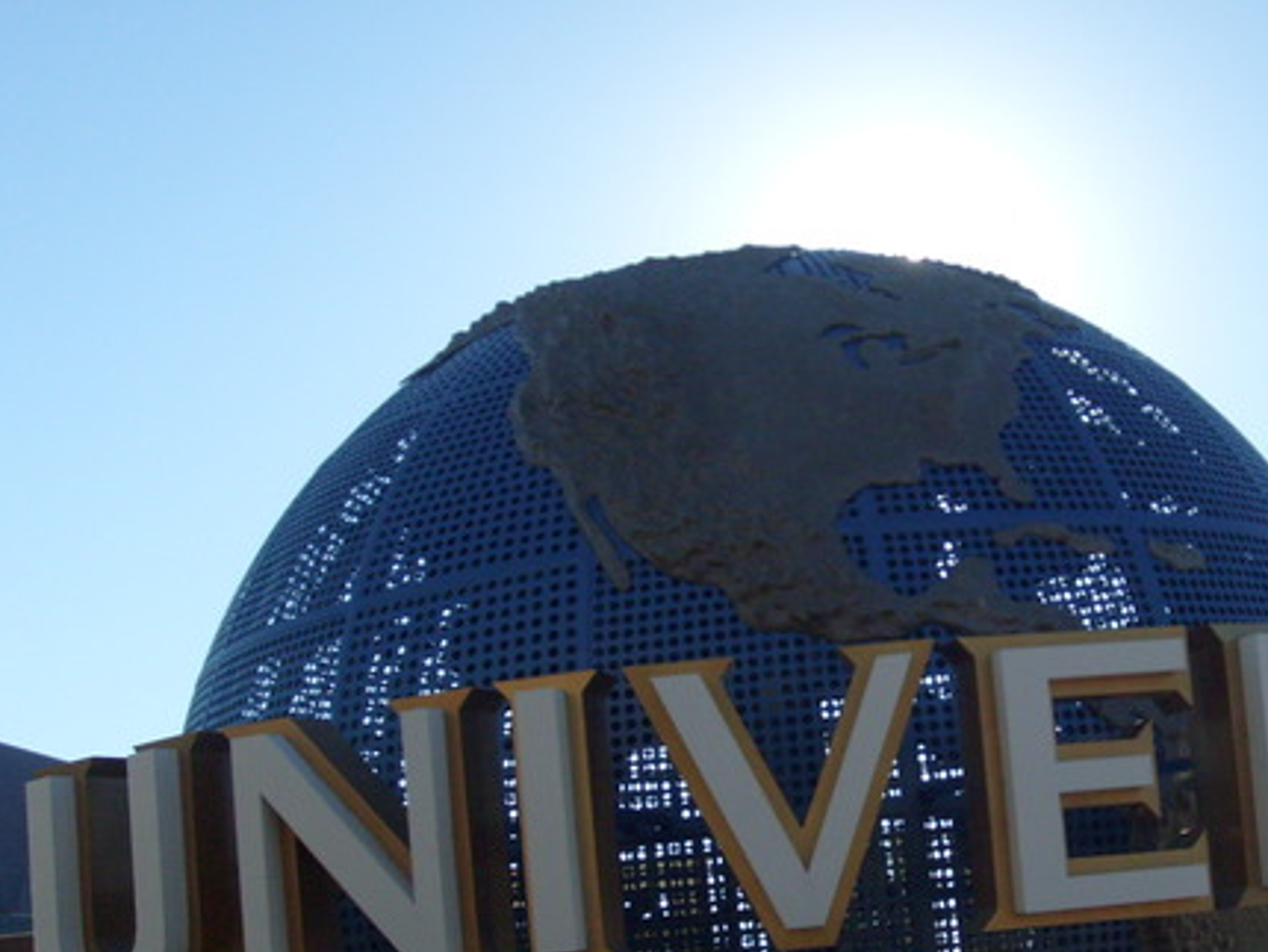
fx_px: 2346
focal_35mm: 64
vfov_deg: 22.9
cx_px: 917
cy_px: 584
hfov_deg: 29.9
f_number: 7.7
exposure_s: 1/250
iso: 80
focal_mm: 7.2
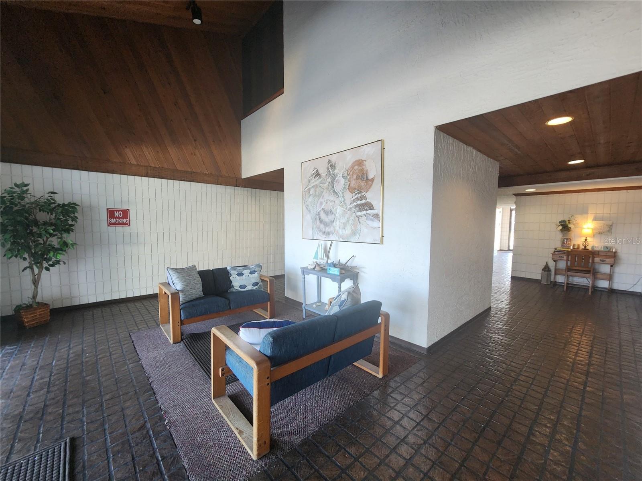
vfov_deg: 89.9
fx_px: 241
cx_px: 321
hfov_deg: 106.2
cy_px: 240
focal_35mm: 13
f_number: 2.2
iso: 200
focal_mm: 2.2
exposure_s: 1/60
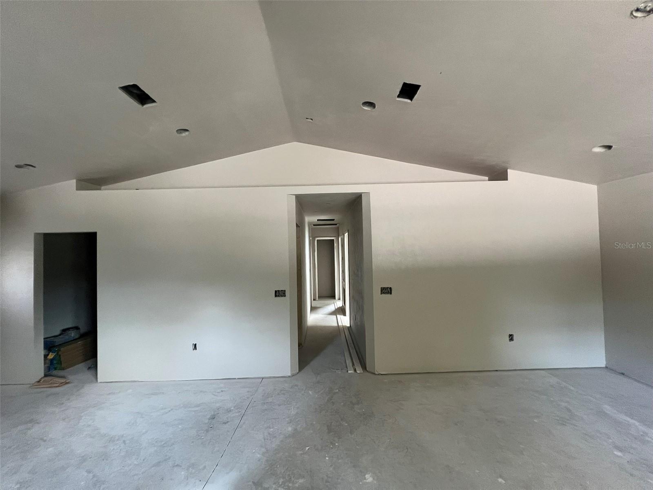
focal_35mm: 13
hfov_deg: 106.2
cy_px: 245
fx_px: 245
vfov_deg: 89.9
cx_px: 326
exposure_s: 1/60
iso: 320
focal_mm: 1.57
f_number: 1.8
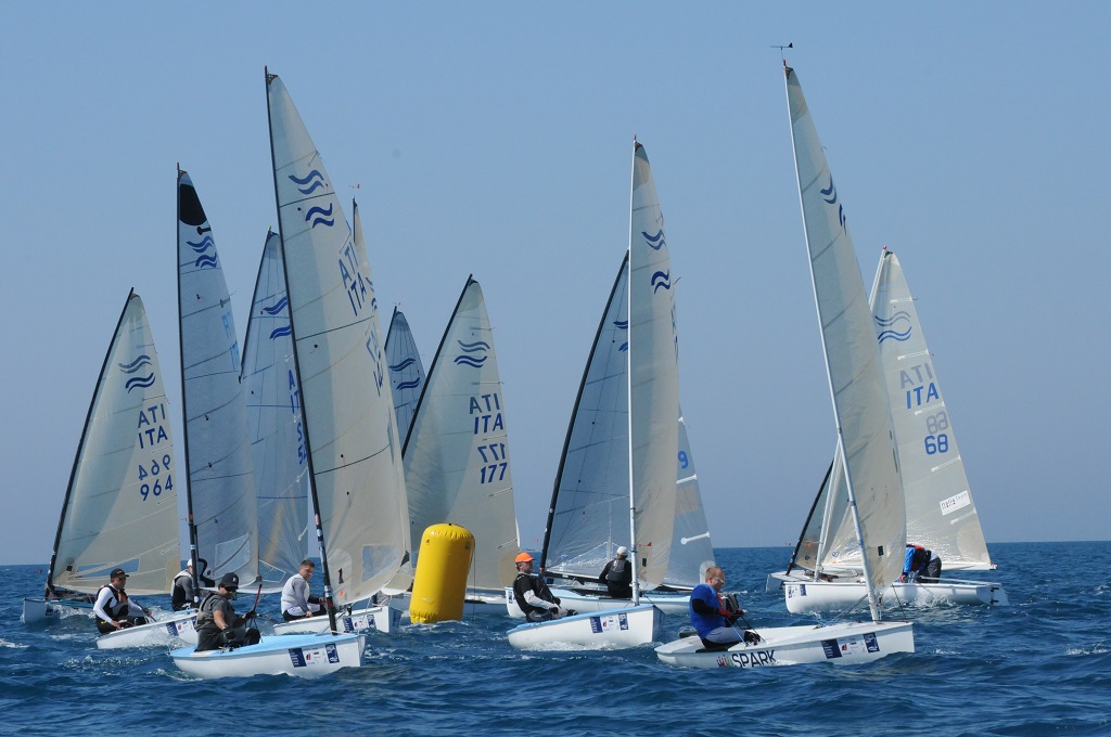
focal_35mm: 165
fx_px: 5086
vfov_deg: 8.3
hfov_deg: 12.5
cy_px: 368
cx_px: 556
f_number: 14
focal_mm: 110
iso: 1250
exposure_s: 1/1250
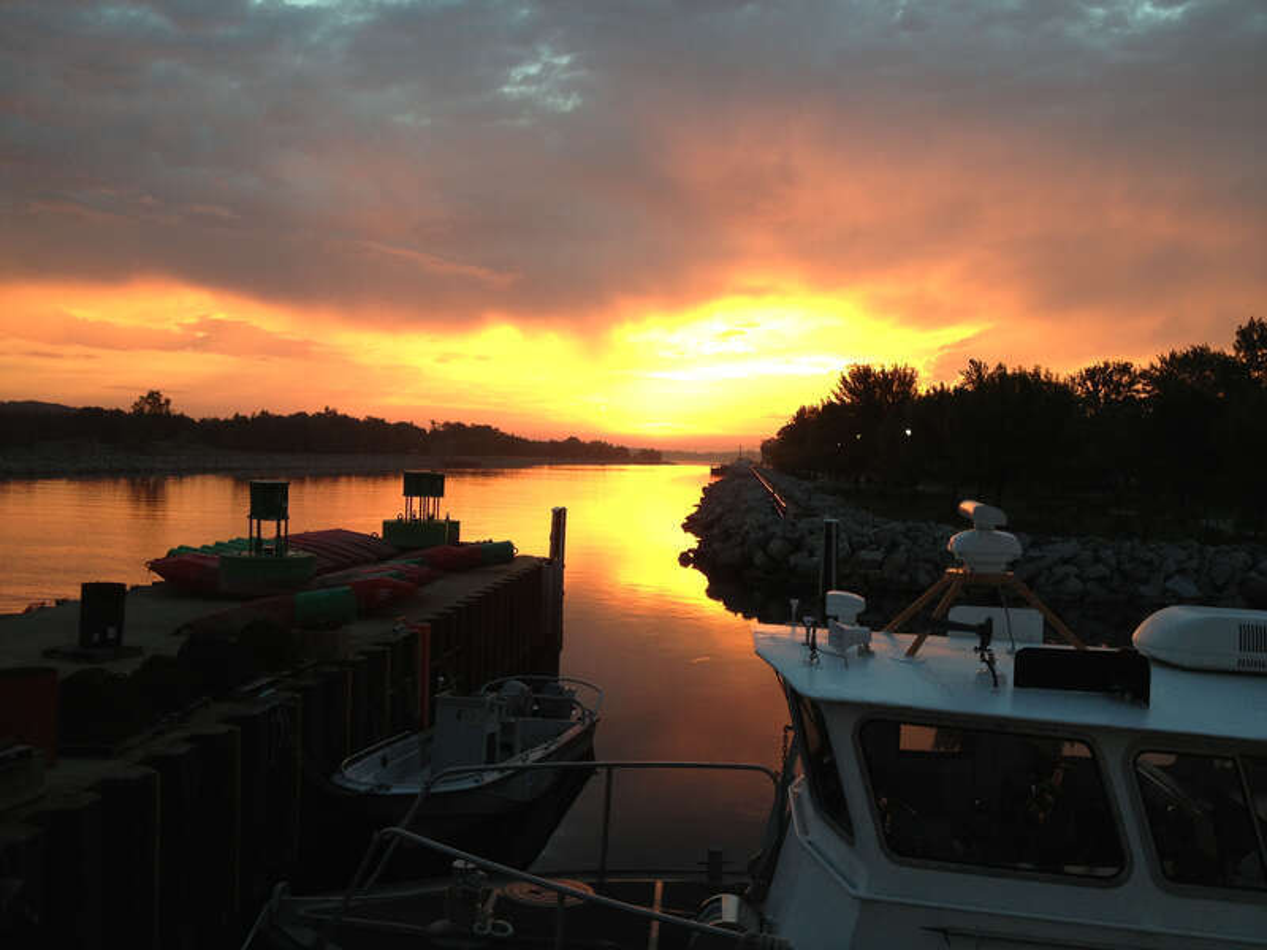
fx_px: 1281
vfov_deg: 40.7
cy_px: 475
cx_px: 634
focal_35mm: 35
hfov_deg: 52.6
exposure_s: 1/60
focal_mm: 4.28
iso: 64
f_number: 2.4
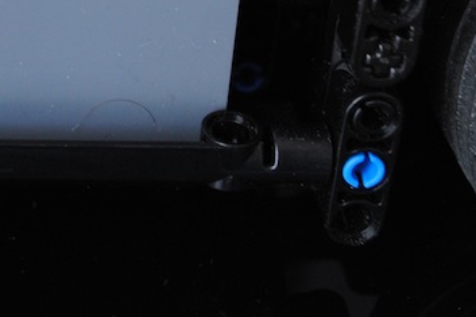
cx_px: 8
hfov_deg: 20.6
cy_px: -126
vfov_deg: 13.6
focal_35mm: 96
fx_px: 1269
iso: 400
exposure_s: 1/6
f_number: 6.3
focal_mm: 22
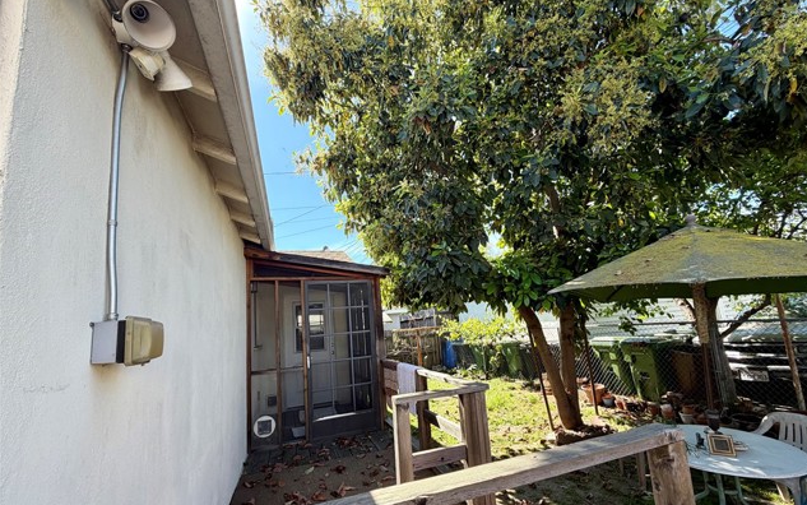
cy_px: 281
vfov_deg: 74.6
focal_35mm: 15
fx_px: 330
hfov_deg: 101.4
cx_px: 407
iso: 50
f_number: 2.2
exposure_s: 1/267
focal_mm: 2.22
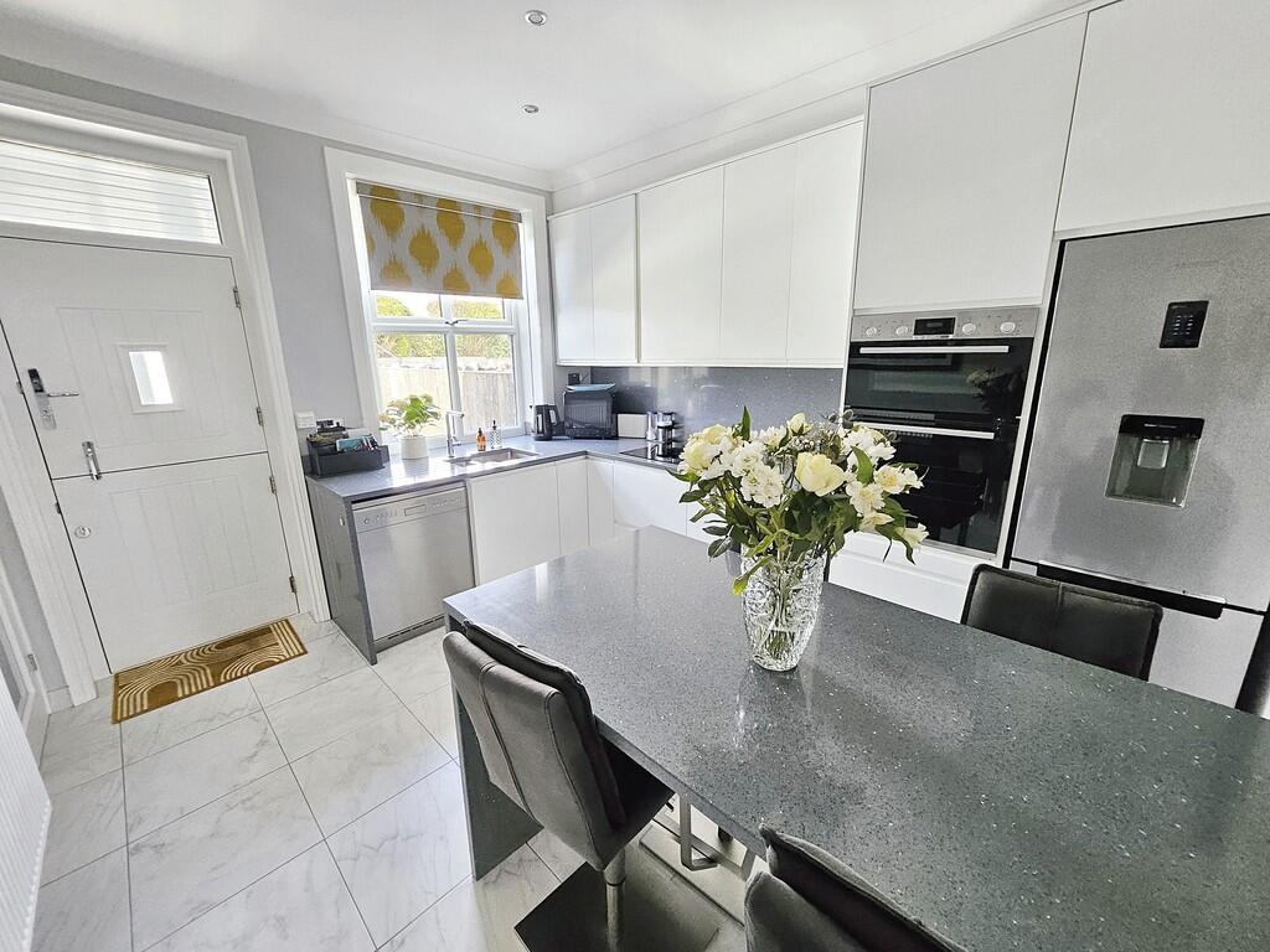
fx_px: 477
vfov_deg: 89.9
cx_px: 635
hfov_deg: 106.2
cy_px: 476
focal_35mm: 13
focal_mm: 1.7
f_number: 2.2
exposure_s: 1/50
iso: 250
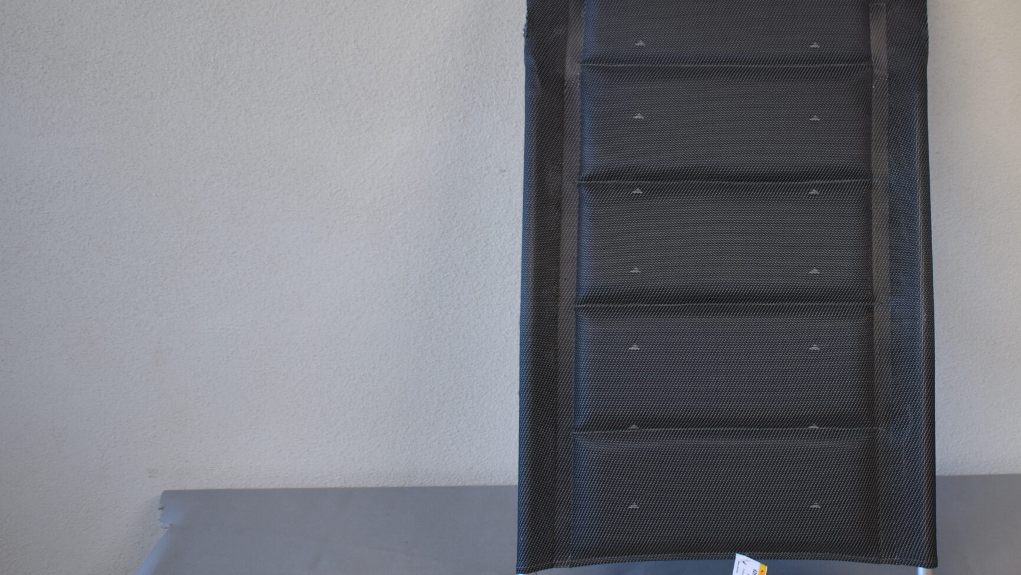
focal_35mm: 51
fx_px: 1381
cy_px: 225
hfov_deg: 39.8
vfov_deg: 23.5
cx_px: 726
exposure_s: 1/30
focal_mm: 22
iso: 360
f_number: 3.8
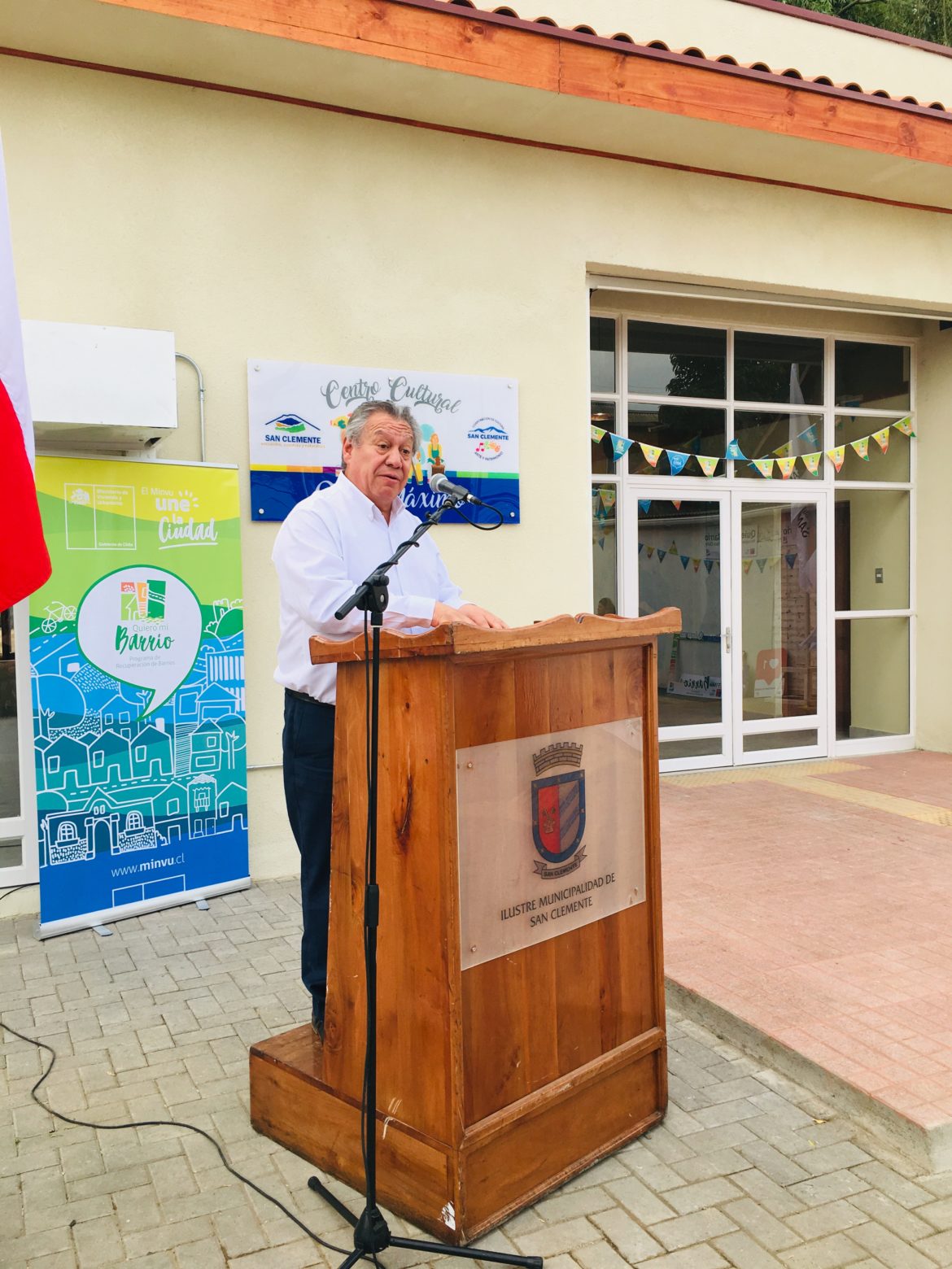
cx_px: 476
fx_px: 1063
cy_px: 634
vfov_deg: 61.7
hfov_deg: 48.2
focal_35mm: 29
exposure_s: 1/223
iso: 25
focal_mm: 4.15
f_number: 2.2
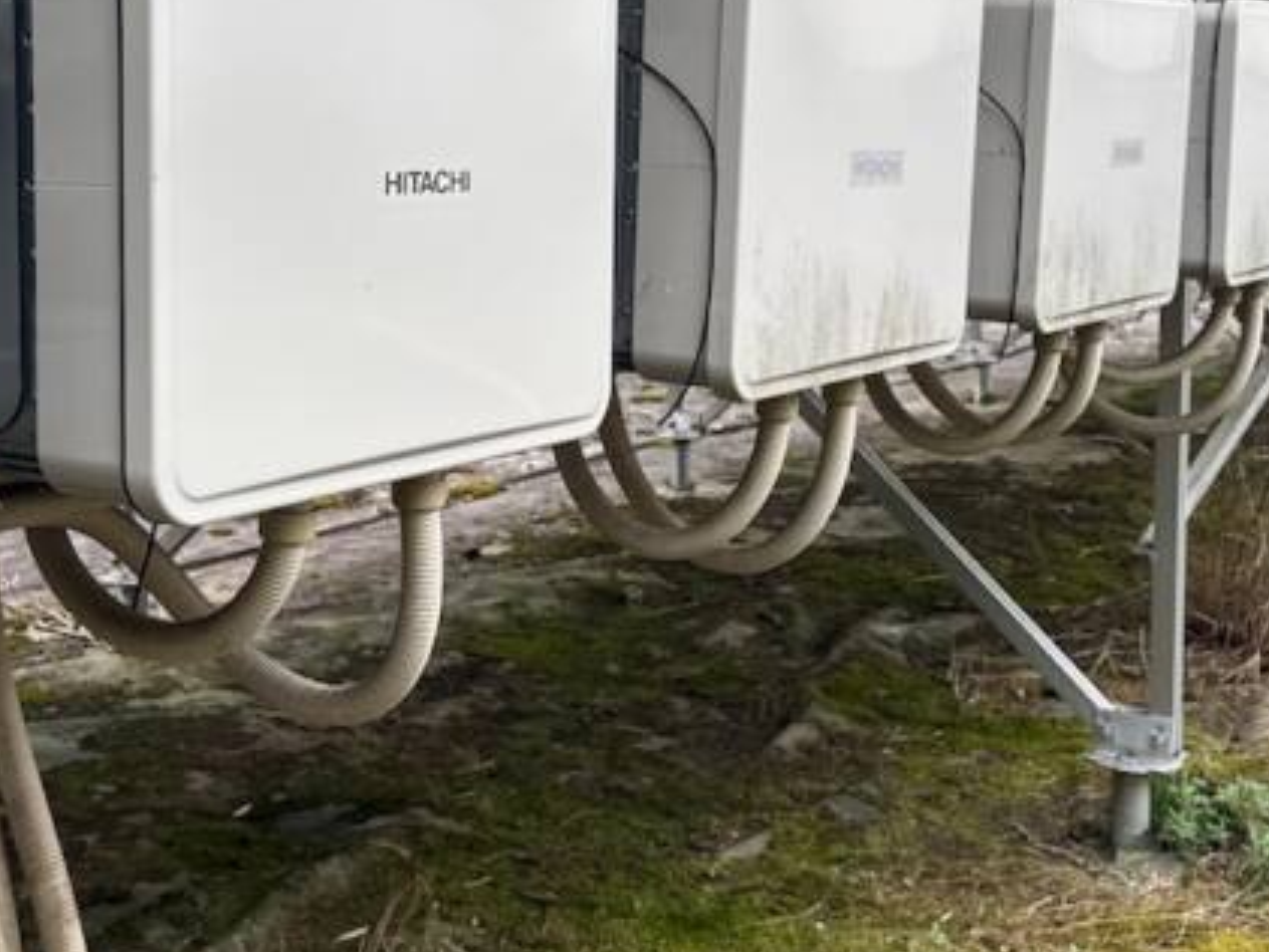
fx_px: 2090
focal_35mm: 57
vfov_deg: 25.5
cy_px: 289
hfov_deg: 33.3
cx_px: 365
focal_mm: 6.76
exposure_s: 1/664
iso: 80
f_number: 1.78
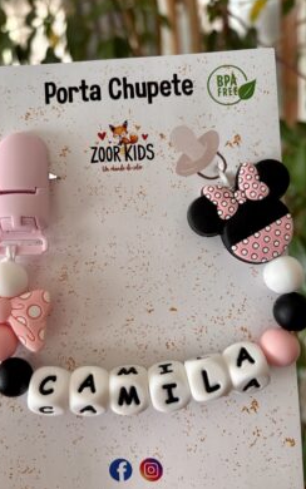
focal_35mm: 28
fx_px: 373
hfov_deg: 44.5
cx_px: 132
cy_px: 243
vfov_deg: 66.5
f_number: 1.6
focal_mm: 5.96
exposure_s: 1/102
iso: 125
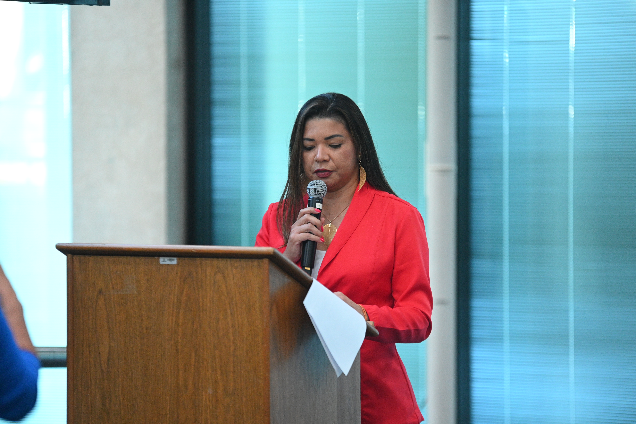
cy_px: 212
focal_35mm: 175
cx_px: 318
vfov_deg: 7.8
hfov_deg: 11.7
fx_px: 3091
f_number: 2.8
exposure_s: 1/160
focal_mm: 175
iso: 4000
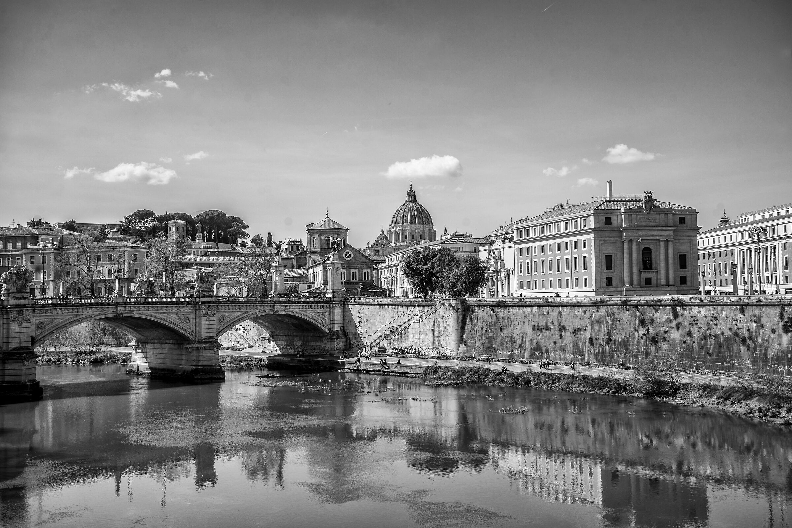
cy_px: 264
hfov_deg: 48.5
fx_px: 880
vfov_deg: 33.4
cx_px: 396
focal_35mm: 40
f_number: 9
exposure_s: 1/320
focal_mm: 40
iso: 100
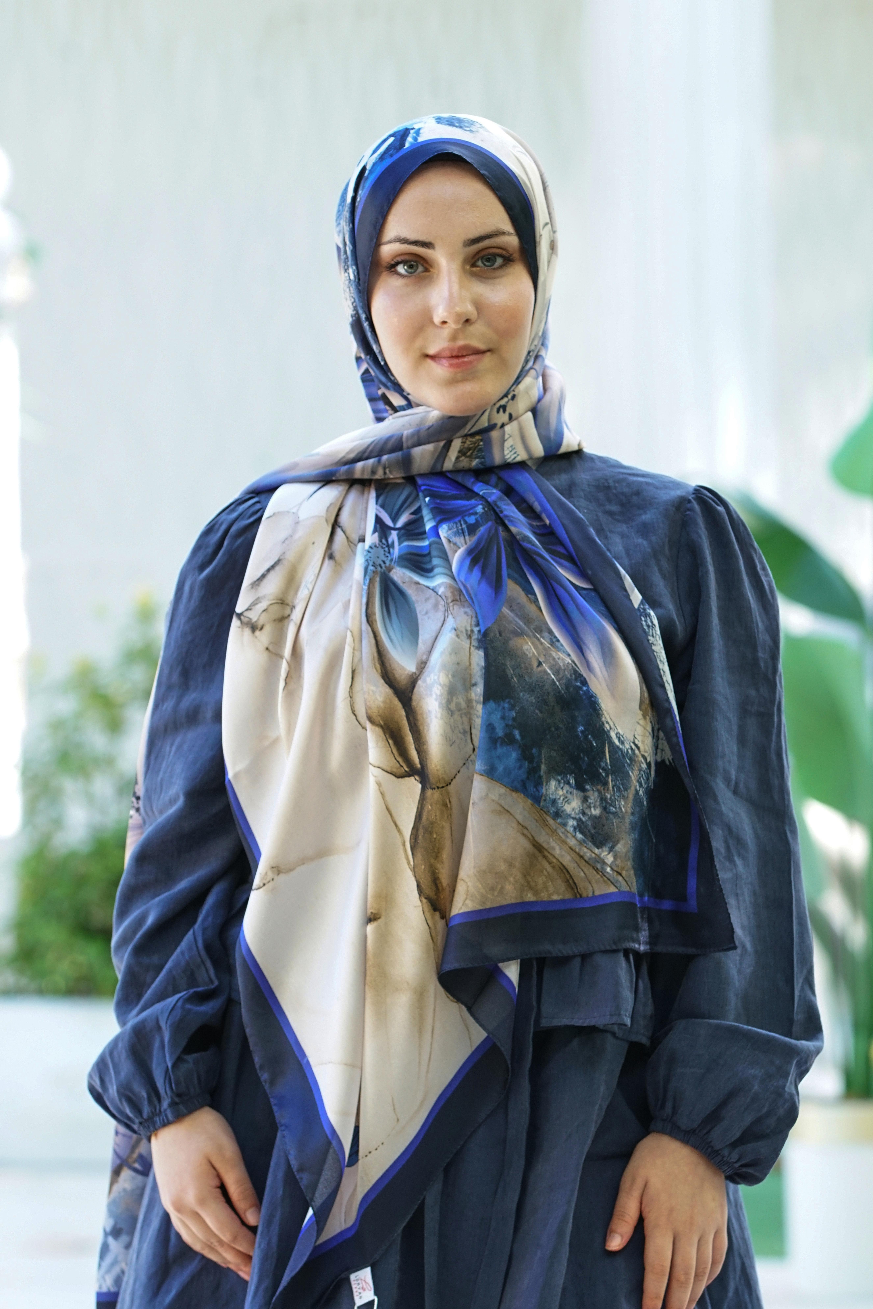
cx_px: 436
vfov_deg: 16.7
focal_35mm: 123
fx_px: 4472
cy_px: 654
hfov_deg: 11.1
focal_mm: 123
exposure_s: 1/125
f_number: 5
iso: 640
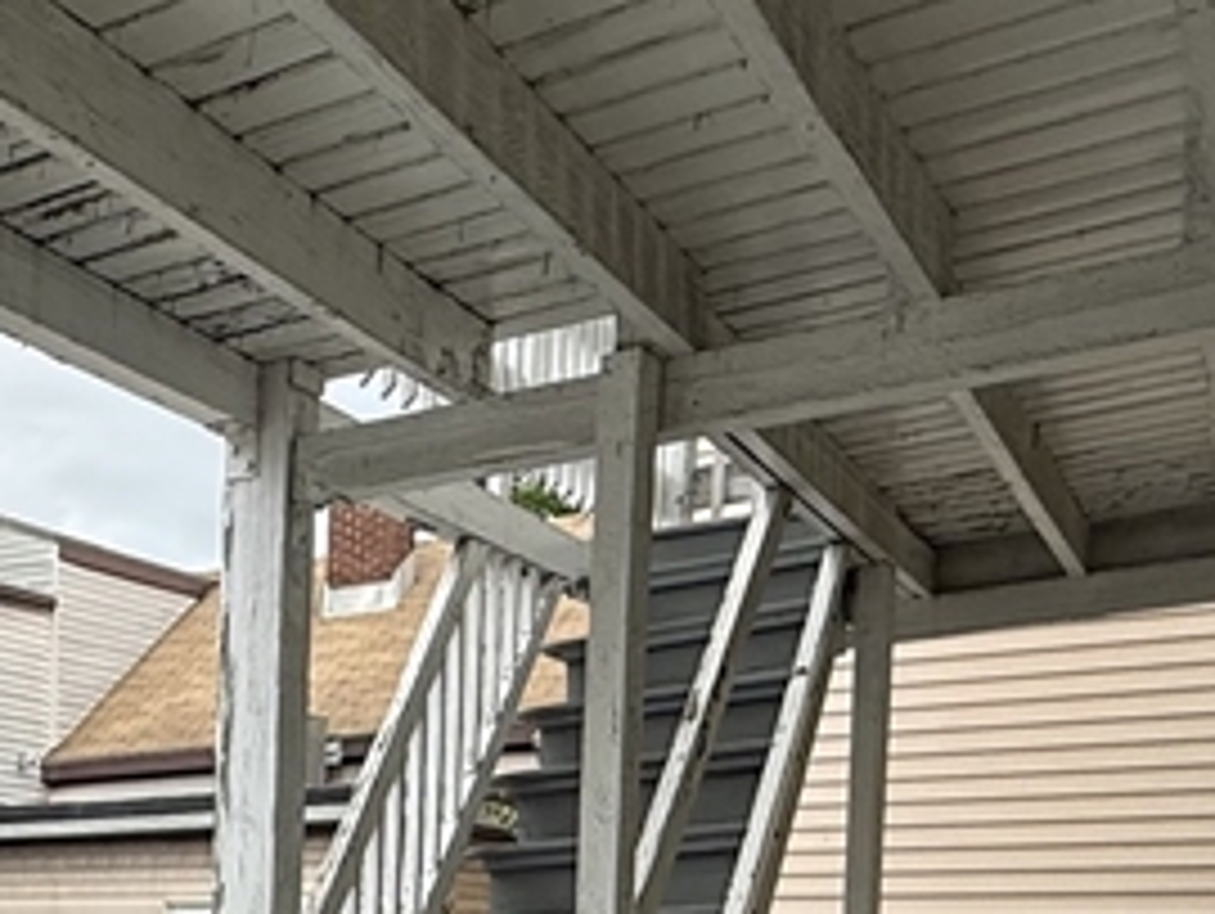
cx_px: -194
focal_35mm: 53
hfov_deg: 31.2
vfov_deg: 24.5
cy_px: 1148
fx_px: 1862
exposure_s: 1/1368
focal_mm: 2.22
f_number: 2.2
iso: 64
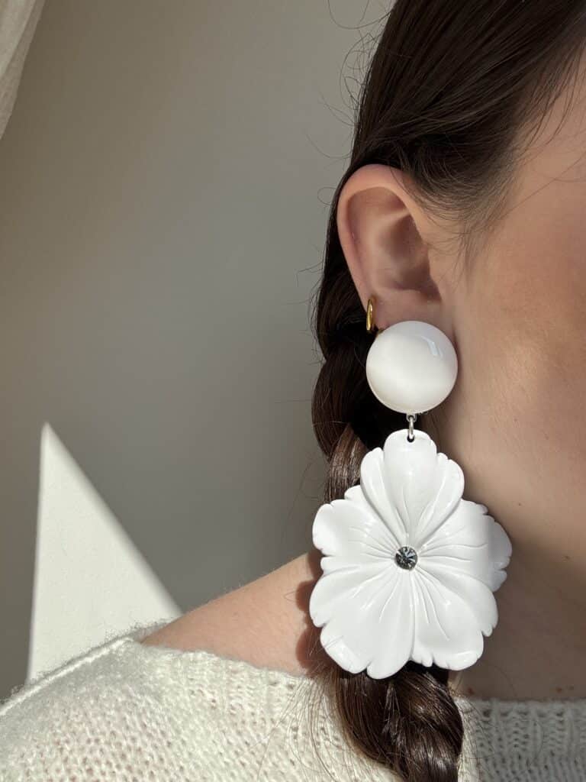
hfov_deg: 46.8
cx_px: 293
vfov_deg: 60.0
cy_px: 391
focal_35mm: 30
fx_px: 677
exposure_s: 1/1125
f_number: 1.9
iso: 25
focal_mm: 2.69
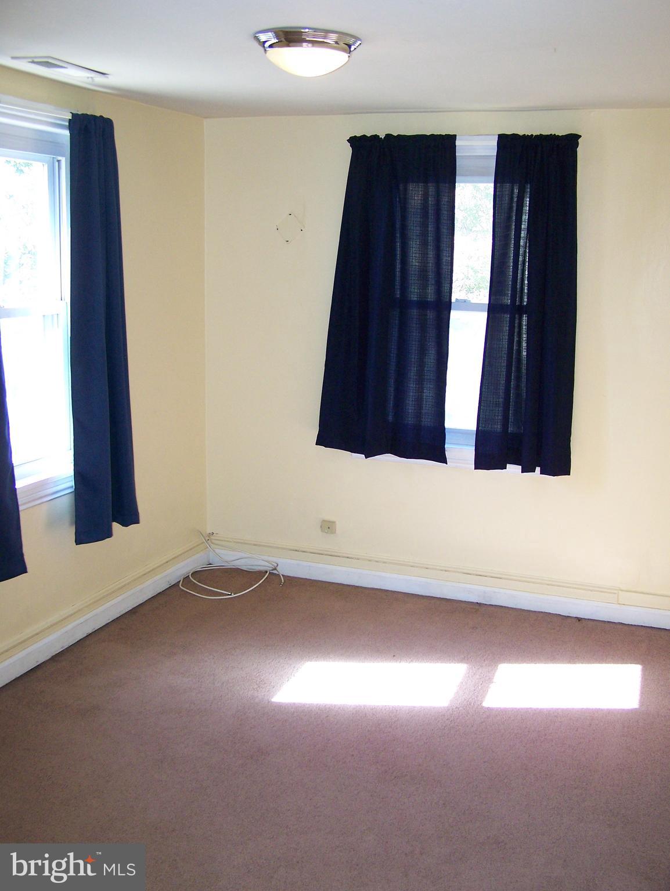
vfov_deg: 48.9
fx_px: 980
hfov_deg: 37.8
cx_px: 335
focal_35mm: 38
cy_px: 446
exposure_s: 1/80
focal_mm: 6.3
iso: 160
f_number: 2.8
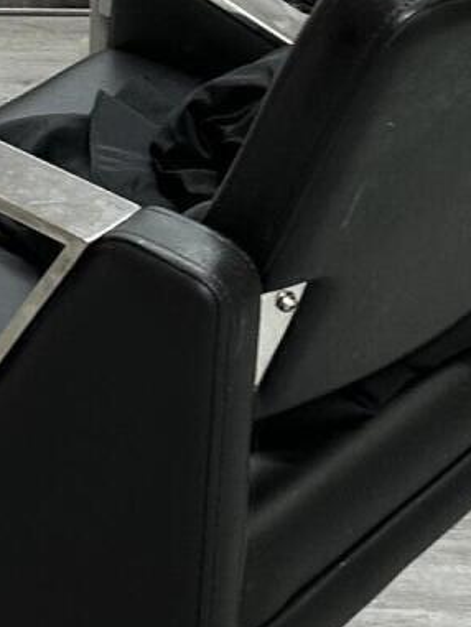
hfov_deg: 11.5
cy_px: -211
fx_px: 2285
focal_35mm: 126
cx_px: -125
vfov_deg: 14.9
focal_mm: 6.86
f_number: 1.78
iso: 160
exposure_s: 1/60
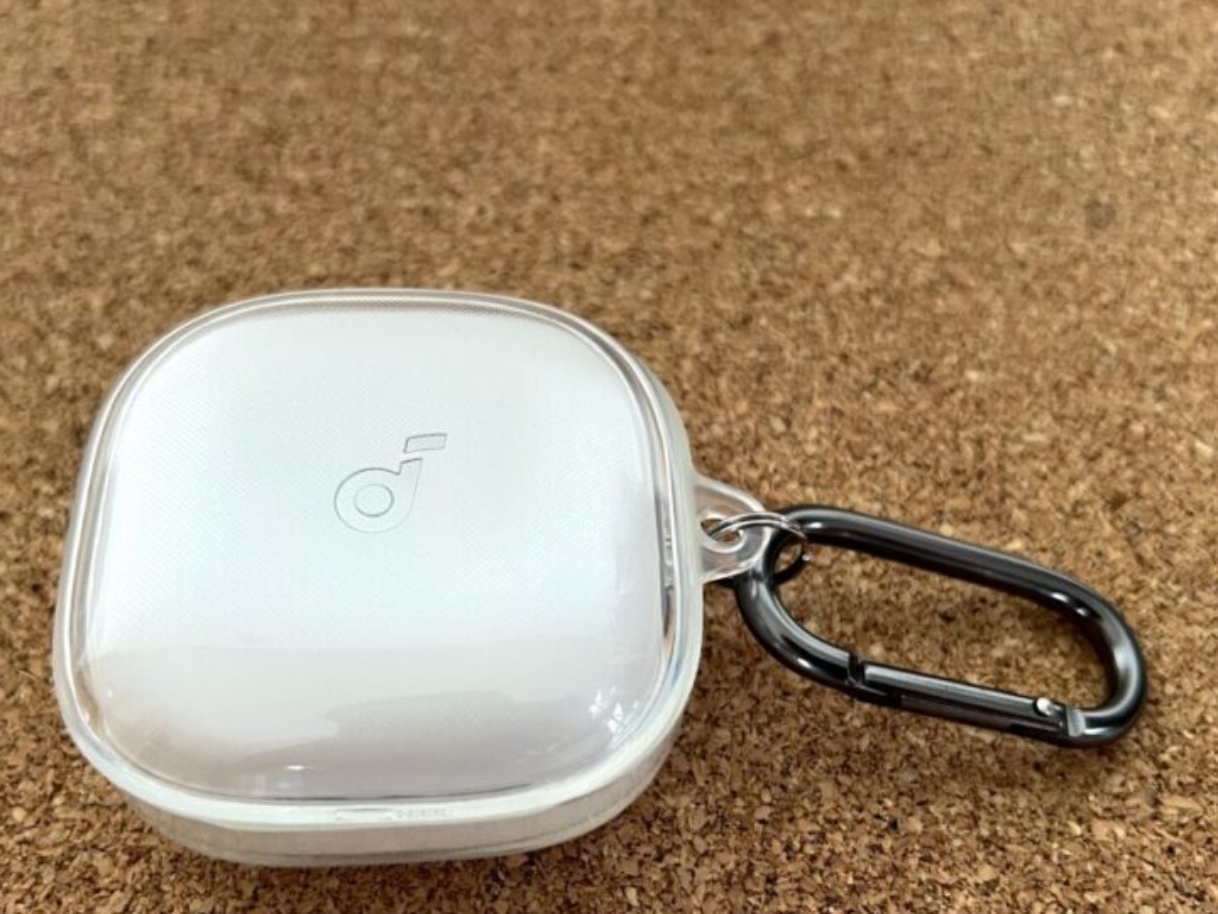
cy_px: 589
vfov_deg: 38.3
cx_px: 545
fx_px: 1302
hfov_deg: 50.1
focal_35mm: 37
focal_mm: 5.7
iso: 125
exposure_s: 1/88
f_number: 1.5
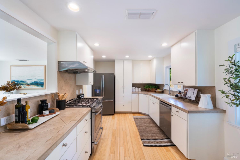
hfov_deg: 104.3
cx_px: 120
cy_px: 80
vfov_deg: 81.2
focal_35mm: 14
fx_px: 93
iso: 100
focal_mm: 14
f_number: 14
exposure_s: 1.3
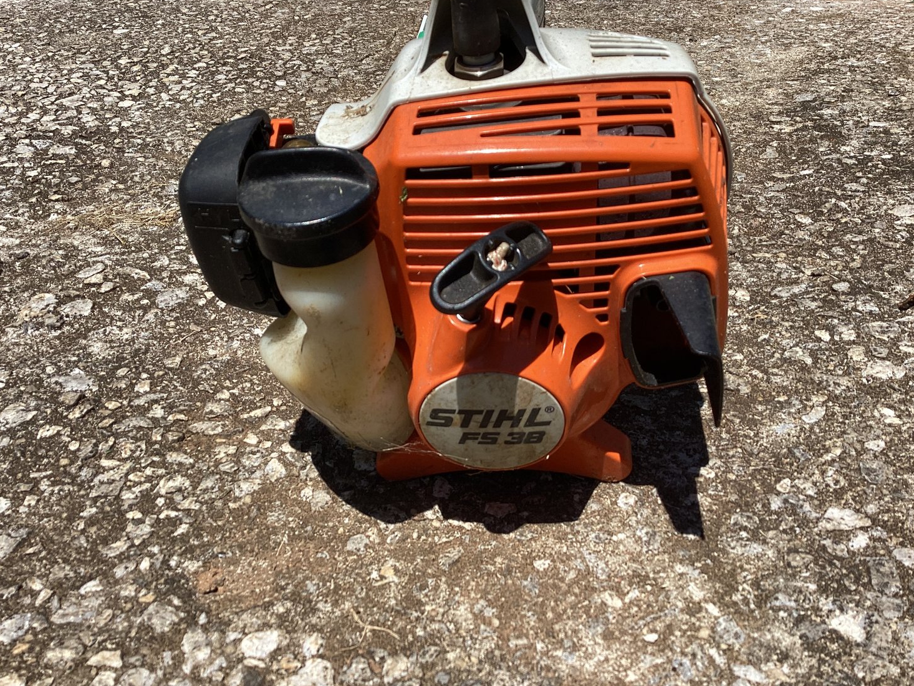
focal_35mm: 32
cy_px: 345
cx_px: 454
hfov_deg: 56.8
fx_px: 845
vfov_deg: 44.2
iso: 25
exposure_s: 1/1431
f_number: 2.4
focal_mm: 3.3
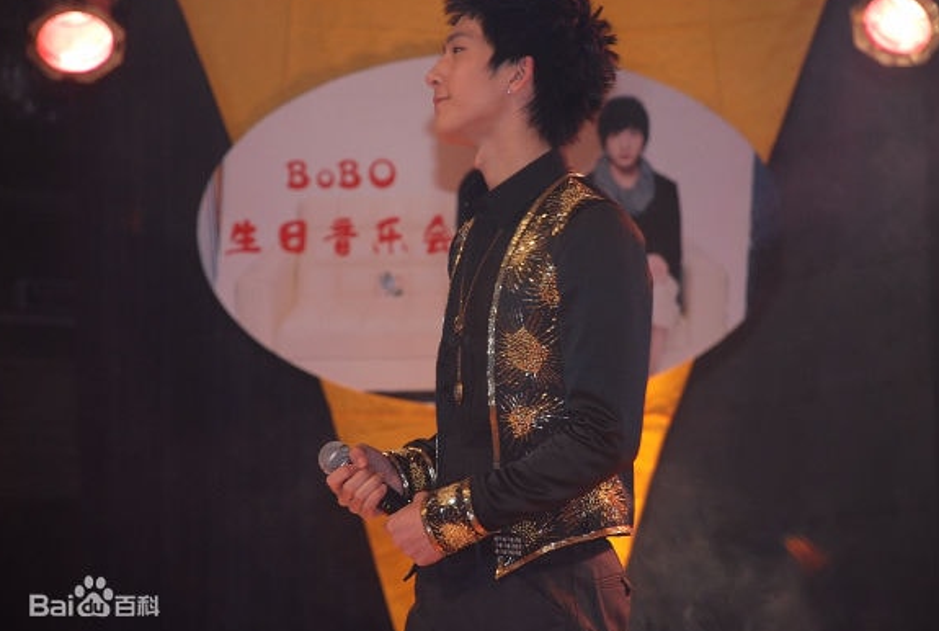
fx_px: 5895
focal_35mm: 226
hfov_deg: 9.1
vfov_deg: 6.1
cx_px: 500
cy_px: 301
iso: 320
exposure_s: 1/60
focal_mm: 135
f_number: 5.6
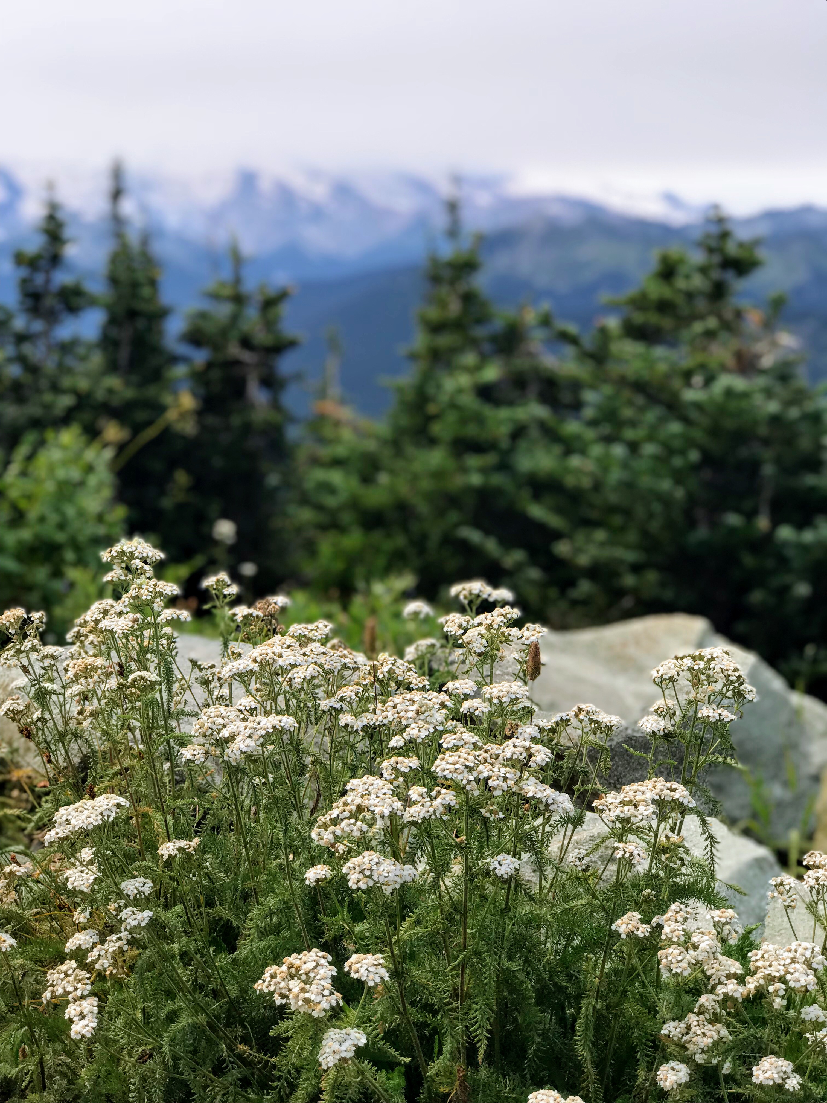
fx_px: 1816
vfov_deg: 33.8
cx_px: 414
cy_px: 552
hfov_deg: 25.7
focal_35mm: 57
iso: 20
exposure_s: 1/1140
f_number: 2.8
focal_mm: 6.6
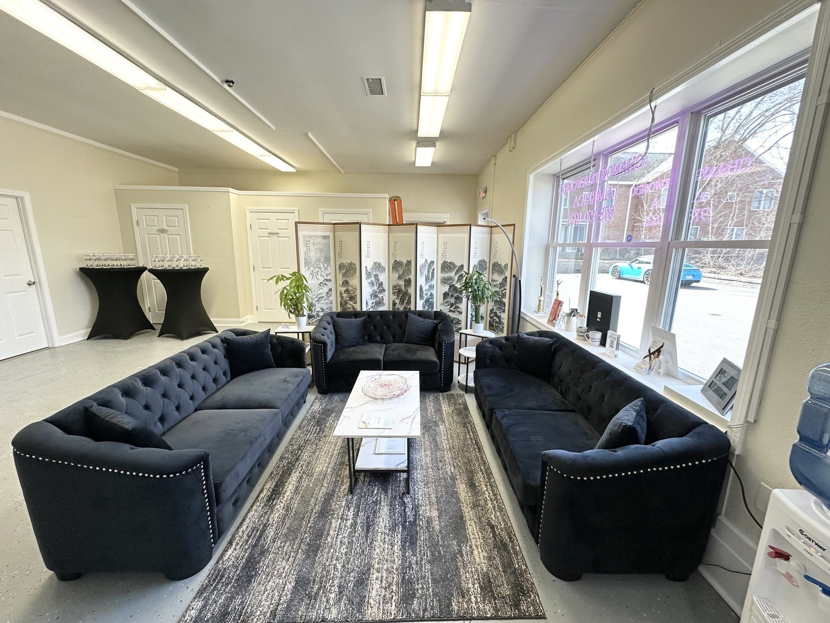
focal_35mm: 14
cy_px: 312
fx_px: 336
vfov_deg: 85.7
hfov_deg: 102.1
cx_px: 415
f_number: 2.2
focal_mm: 2.22
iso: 100
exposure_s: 1/98
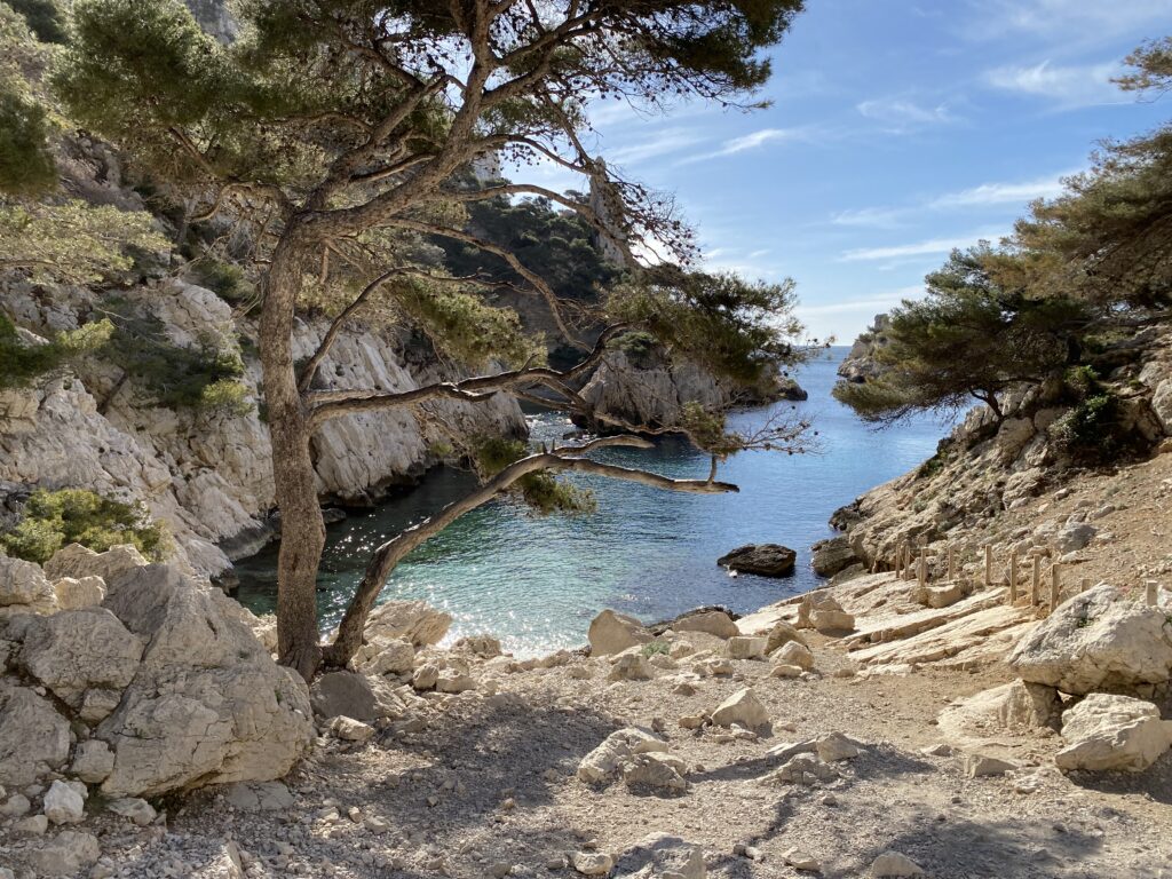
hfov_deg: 67.3
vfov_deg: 53.1
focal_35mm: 26
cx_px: 586
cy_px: 440
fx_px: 880
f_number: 1.8
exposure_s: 1/2358
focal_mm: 4.25
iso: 32
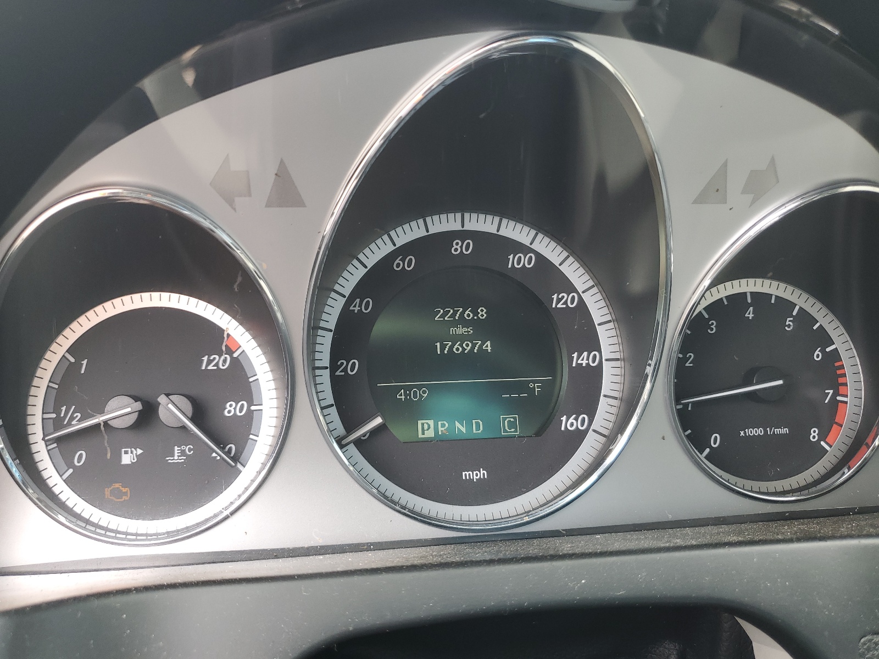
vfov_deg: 53.1
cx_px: 440
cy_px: 330
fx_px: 660
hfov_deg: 67.3
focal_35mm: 26
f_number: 1.5
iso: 50
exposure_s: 1/123
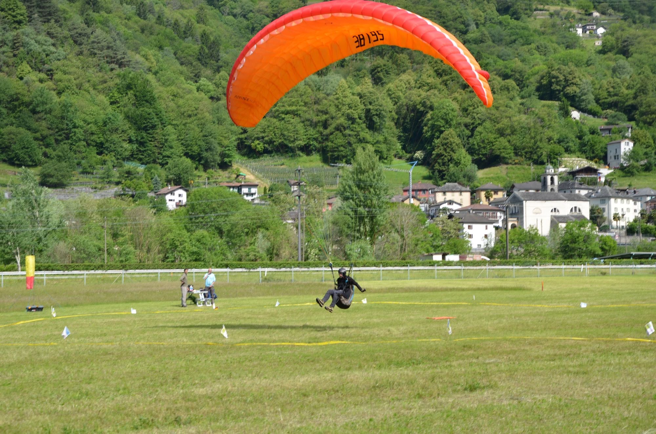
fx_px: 1228
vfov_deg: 20.1
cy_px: 217
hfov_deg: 29.9
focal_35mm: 68
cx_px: 328
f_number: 8
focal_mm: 45
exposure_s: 1/250
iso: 160
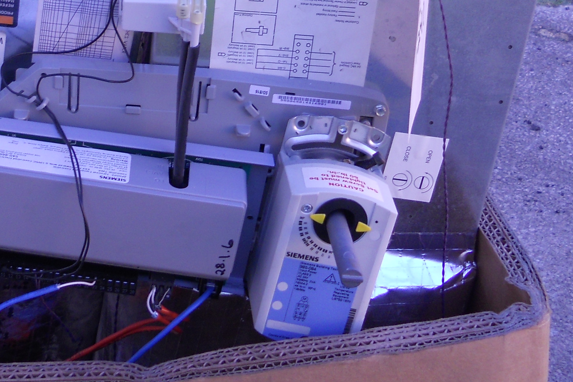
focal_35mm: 60
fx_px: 955
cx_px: 156
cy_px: -21
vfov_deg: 21.6
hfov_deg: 32.9
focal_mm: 4.9
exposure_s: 1/125
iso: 80
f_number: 3.2
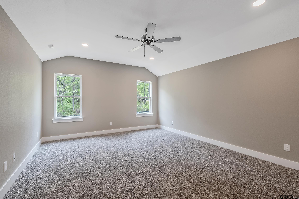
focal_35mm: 16
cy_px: 100
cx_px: 150
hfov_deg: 96.7
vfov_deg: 73.8
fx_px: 133
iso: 800
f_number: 8
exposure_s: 1/30
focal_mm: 16
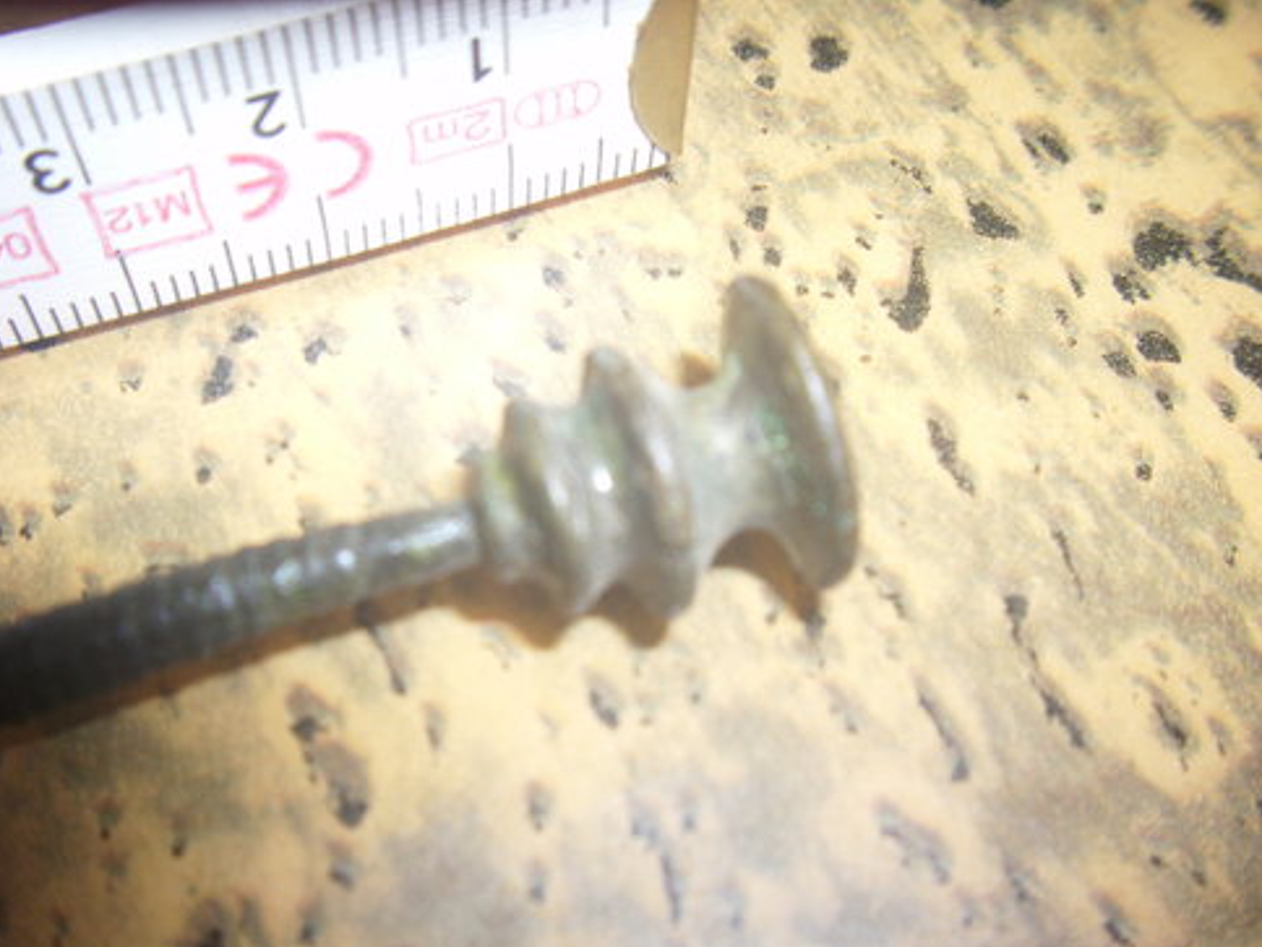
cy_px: 468
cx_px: 644
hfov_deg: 56.8
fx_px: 1167
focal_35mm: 32
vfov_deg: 44.2
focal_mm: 6.2
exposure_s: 1/200
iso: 50
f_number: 2.8
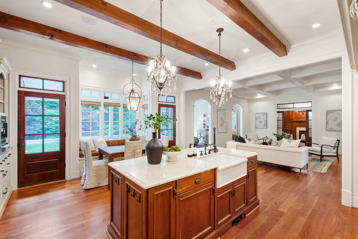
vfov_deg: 77.3
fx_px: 149
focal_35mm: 15
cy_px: 120
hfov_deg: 100.4
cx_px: 179
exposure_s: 1/1.25
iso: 100
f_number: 8
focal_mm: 10
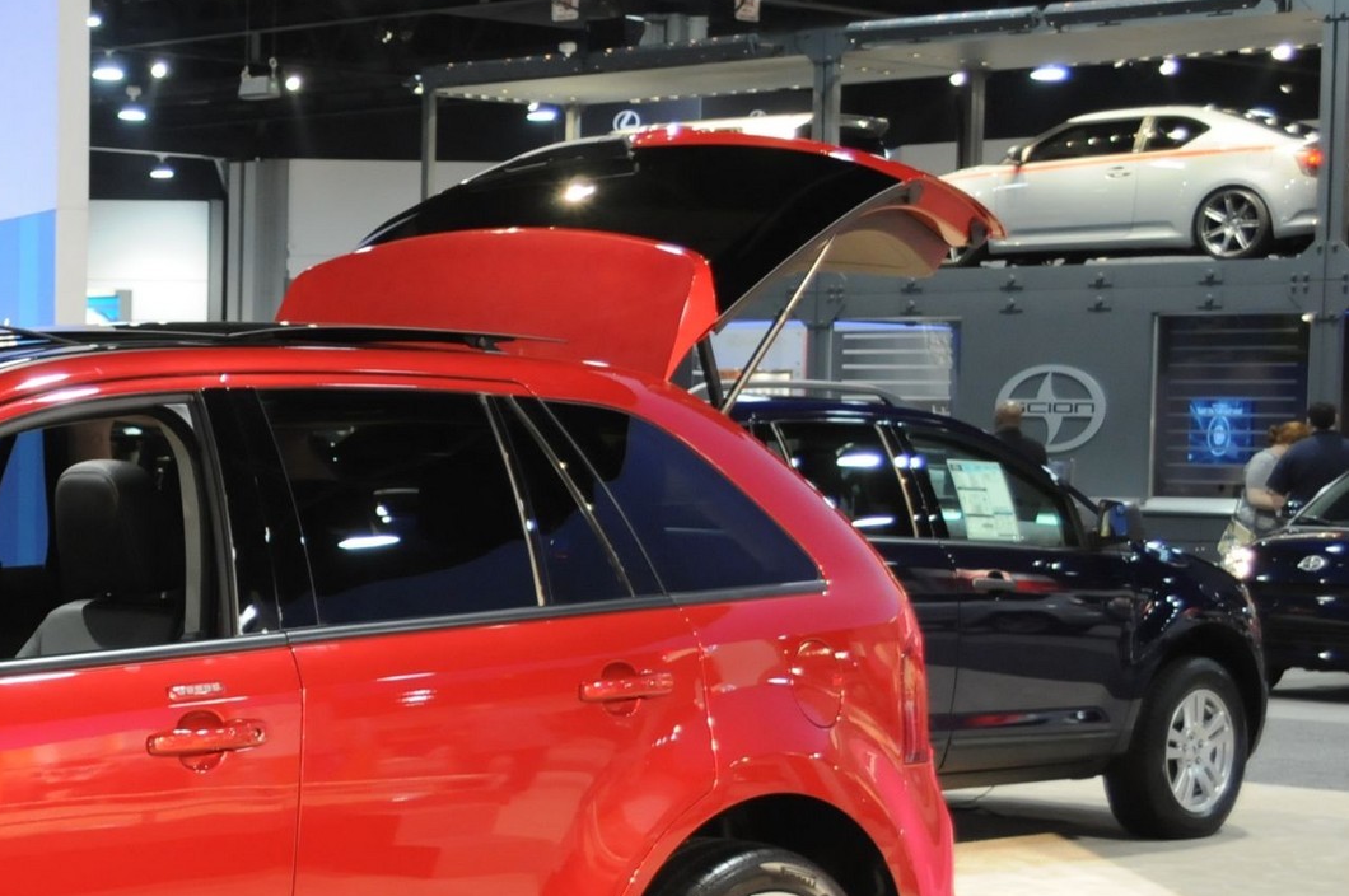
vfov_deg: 14.8
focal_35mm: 92
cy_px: 697
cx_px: -201
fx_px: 3443
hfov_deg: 20.9
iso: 800
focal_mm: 26
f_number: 4.2
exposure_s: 1/25
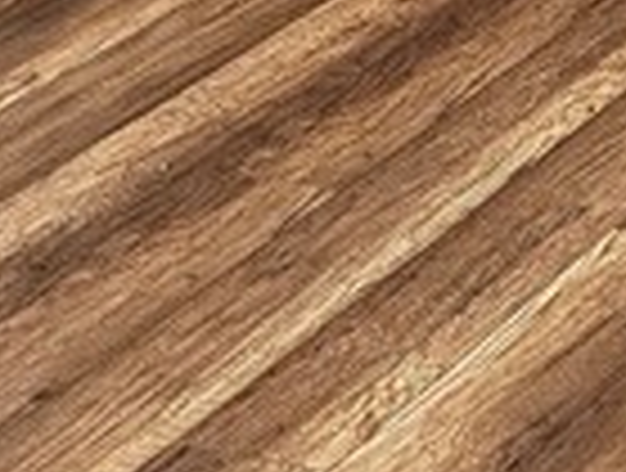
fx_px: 3064
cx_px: 1396
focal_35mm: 169
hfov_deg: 10.4
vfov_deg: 7.7
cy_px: -944
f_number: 1.7
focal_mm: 6.3
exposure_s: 1/120
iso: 500
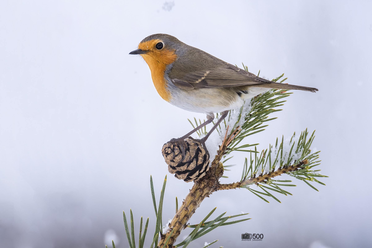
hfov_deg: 2.3
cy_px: 124
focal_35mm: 900
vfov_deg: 1.5
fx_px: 9299
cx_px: 186
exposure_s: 1/1250
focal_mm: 600
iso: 1000
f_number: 8
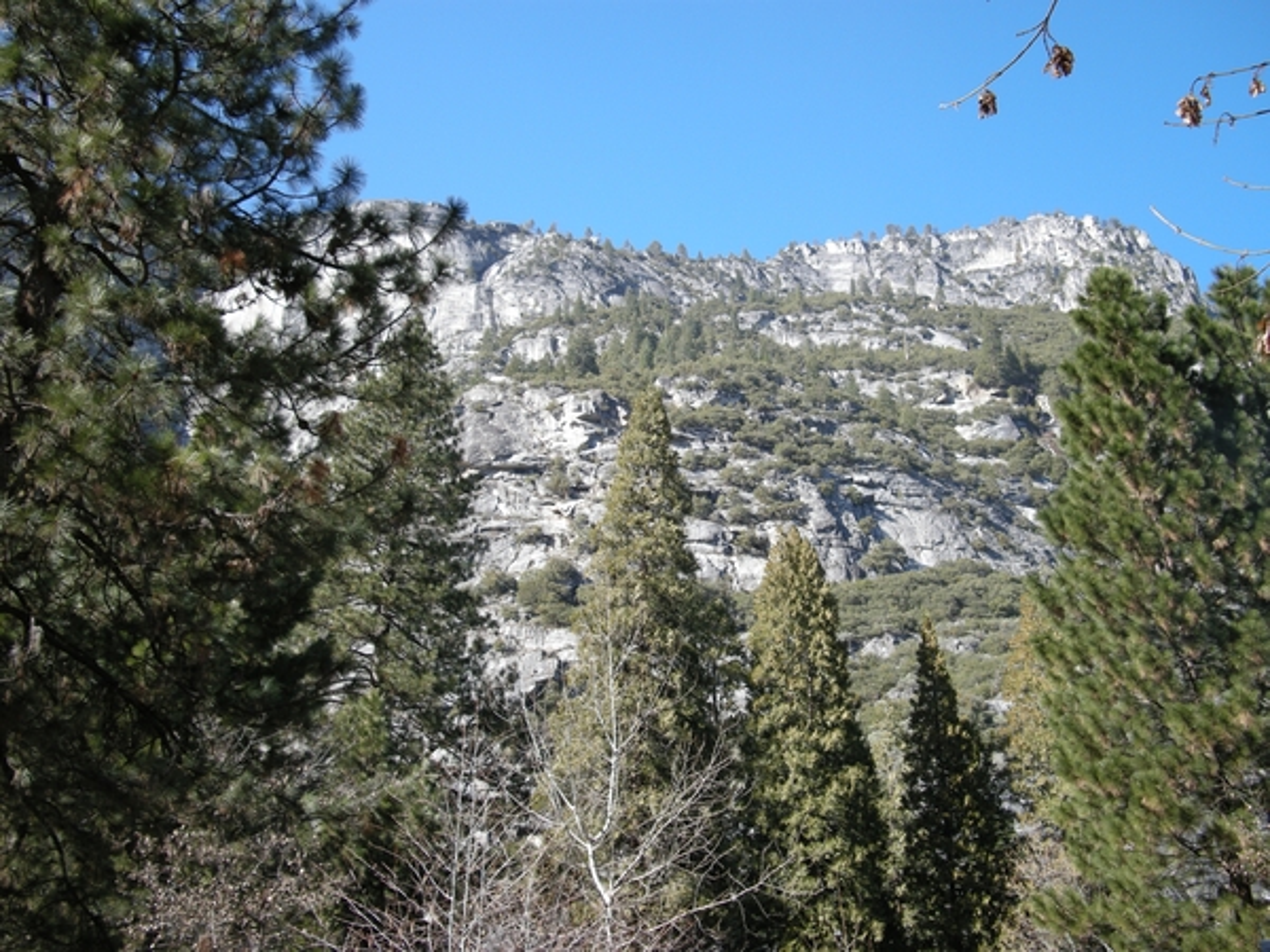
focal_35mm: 37
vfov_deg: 38.7
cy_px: 476
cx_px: 635
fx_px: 1357
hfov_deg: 50.1
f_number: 2.8
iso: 64
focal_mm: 7.9
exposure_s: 1/277
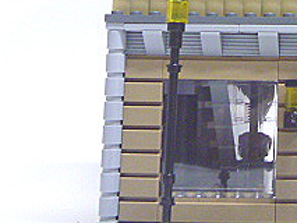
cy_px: -66
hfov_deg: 17.3
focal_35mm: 105
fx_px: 901
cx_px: 410
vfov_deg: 13.6
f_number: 3.5
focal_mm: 6.3
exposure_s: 1/10
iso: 400
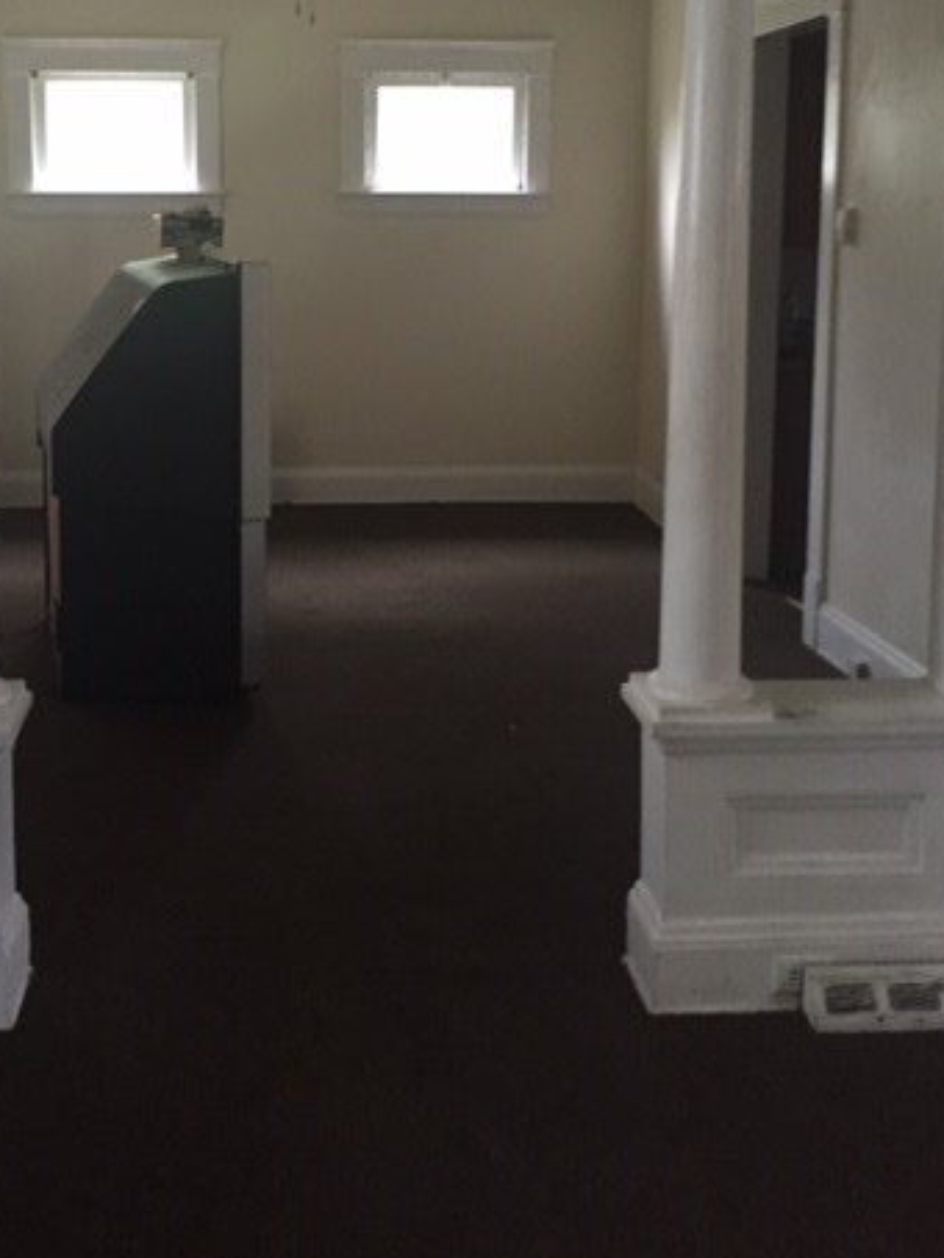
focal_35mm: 41
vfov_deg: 44.9
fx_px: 1490
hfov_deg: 34.8
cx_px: 317
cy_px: 389
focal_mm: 4.15
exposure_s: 1/15
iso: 250
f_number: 2.2
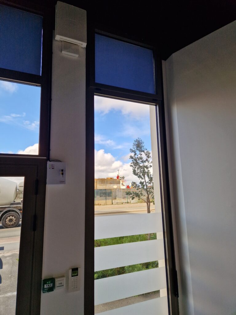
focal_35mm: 23
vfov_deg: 73.9
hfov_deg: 58.9
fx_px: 209
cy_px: 158
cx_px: 118
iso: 50
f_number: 1.8
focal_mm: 5.4
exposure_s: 1/465
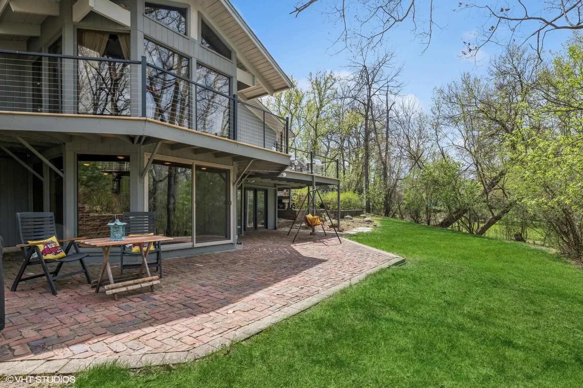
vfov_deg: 67.4
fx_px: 291
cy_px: 194
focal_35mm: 18
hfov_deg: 90.0
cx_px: 292
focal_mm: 18
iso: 200
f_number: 9.5
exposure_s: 1/125
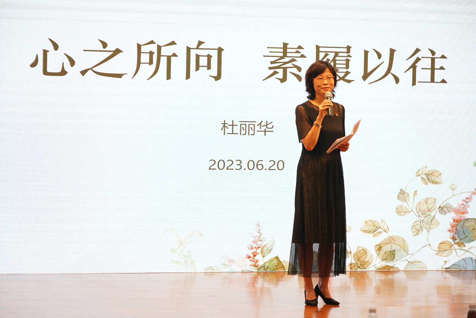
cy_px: 159
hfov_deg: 15.8
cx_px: 238
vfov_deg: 10.6
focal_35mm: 130
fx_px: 1719
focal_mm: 130
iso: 500
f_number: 6.3
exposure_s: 1/60
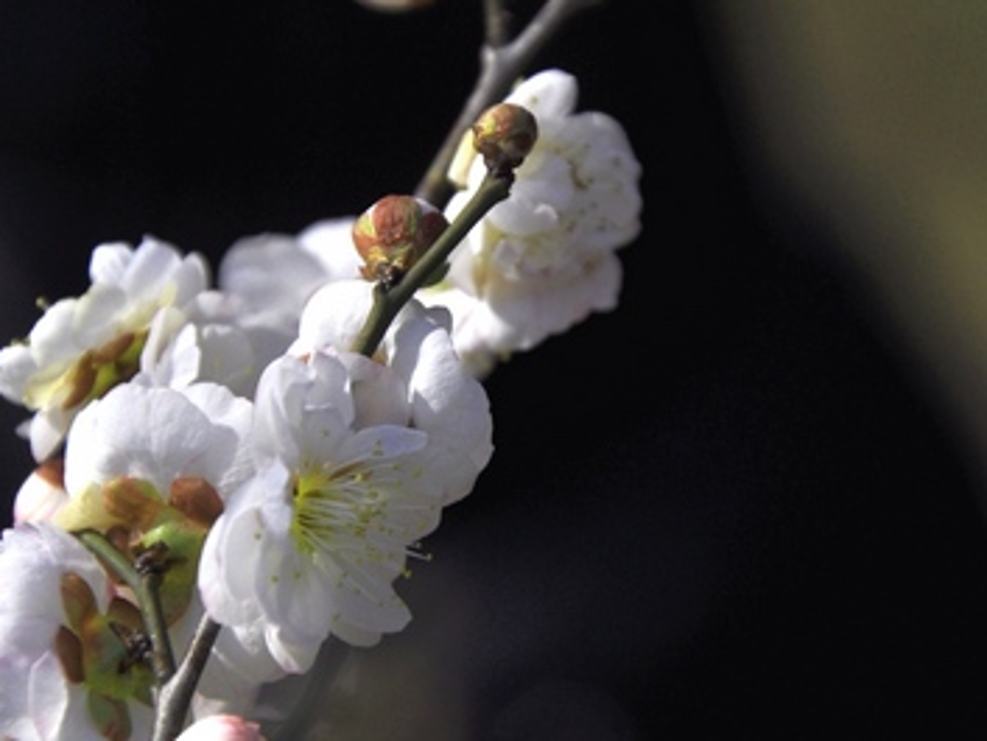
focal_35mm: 274
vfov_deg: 5.4
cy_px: 369
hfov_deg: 7.2
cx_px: 474
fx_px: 7811
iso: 200
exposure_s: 1/2500
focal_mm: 105
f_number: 5.6
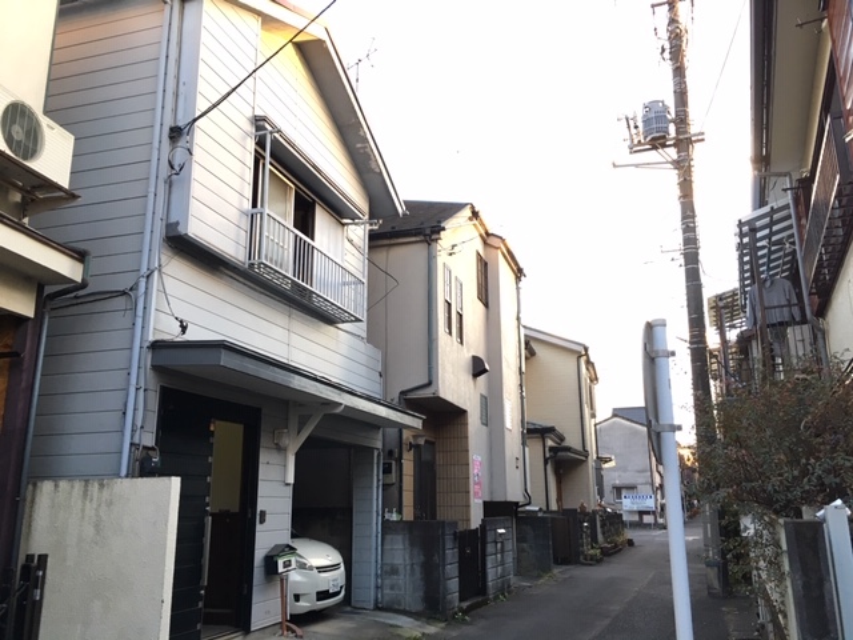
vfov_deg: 48.2
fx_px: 715
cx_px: 426
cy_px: 320
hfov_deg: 61.7
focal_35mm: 29
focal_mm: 4.15
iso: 32
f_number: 2.2
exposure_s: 1/33
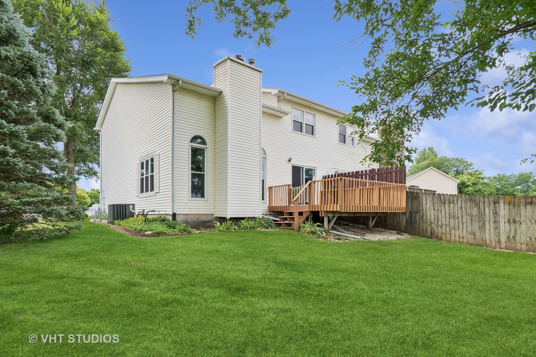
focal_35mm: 18
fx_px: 268
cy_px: 178
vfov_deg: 67.4
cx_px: 268
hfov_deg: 90.0
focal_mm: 12
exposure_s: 1/250
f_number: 8
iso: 250
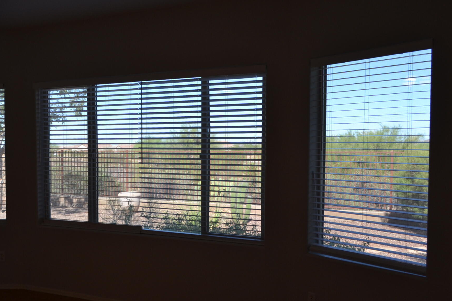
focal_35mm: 36
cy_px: 163
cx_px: 173
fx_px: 452
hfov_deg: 52.6
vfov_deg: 36.9
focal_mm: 18
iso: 250
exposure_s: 1/125
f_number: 5.6
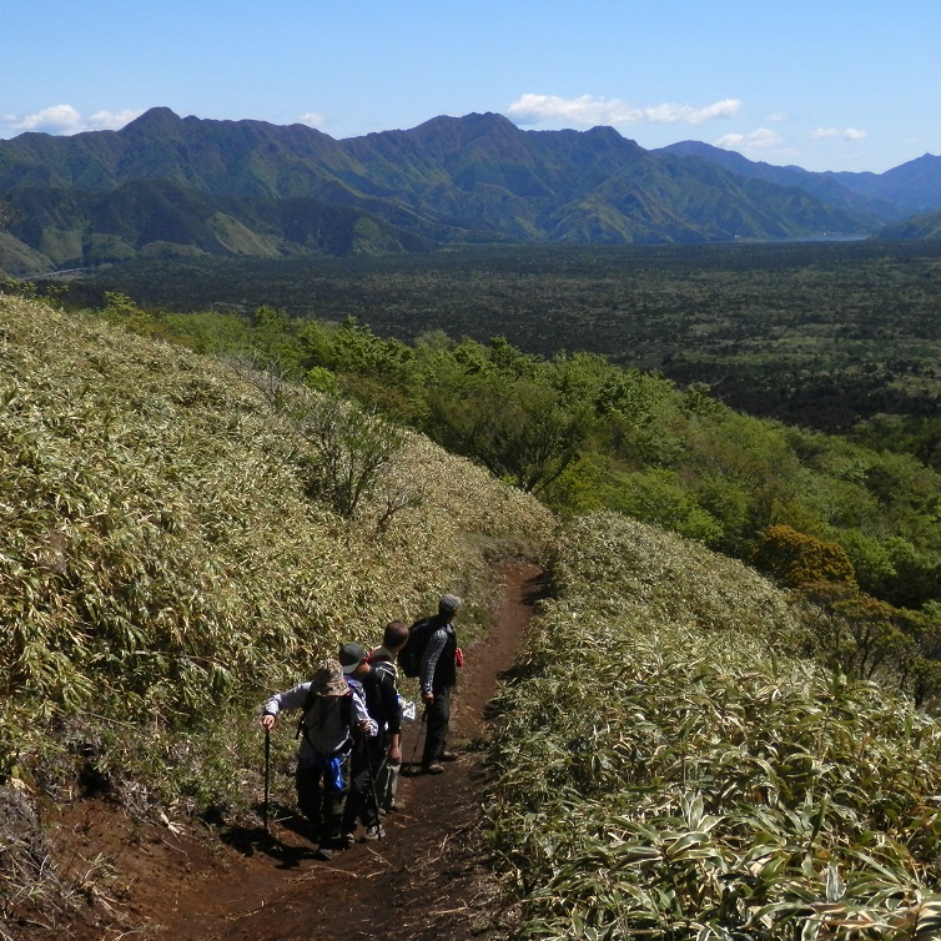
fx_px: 1476
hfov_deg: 35.3
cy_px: 467
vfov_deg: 35.4
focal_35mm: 48
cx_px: 538
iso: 80
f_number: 10.4
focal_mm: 7.3
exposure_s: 1/200
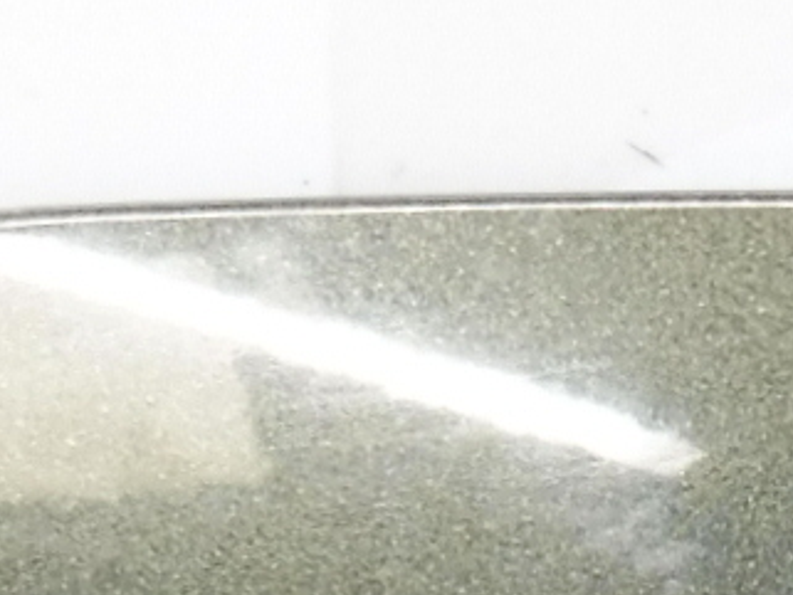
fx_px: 3506
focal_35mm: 153
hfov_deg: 12.9
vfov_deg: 9.2
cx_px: 623
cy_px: 1101
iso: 200
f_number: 3.5
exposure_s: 1/60
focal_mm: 4.3
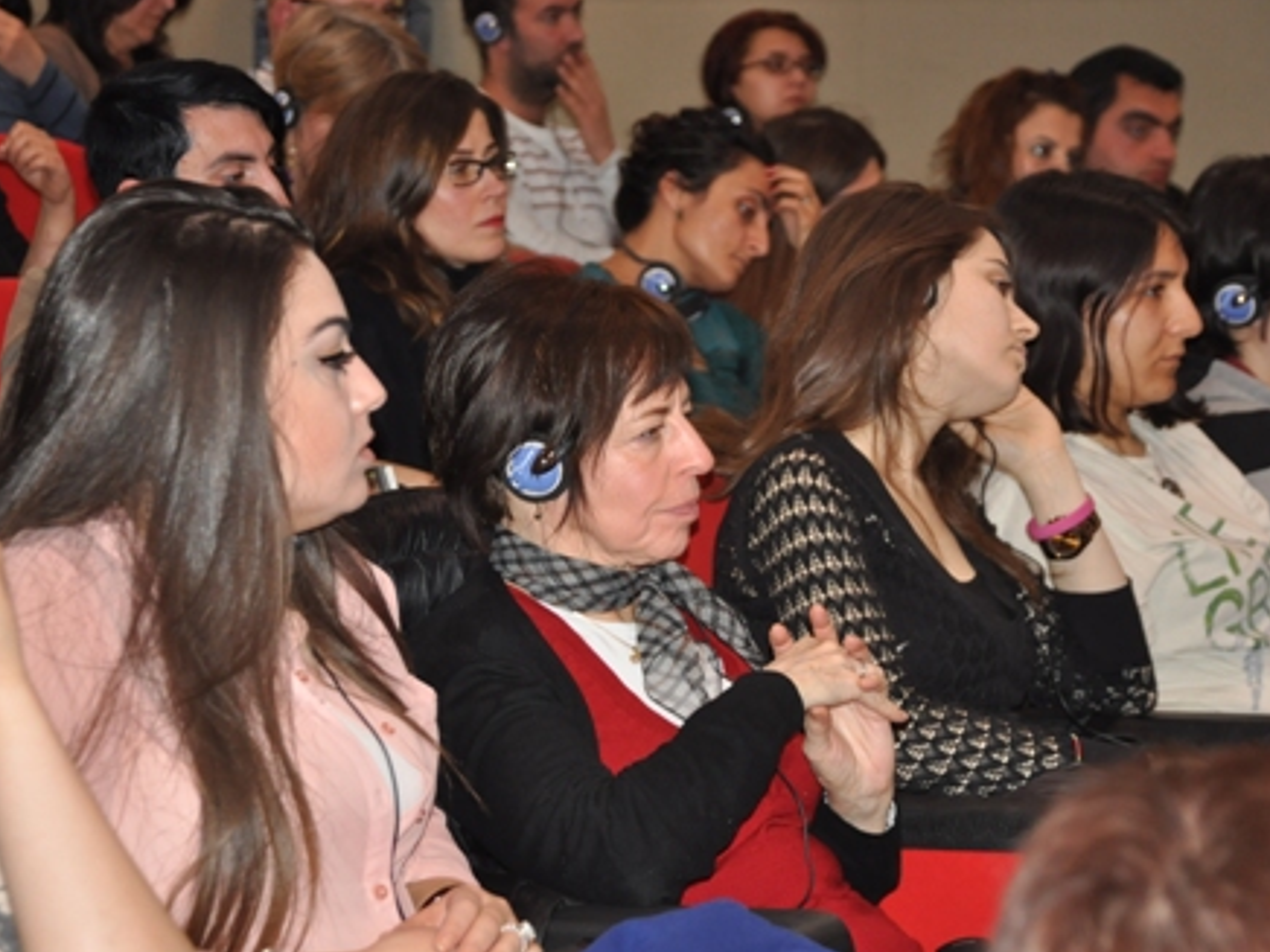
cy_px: 477
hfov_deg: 18.0
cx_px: 635
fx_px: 3999
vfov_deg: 13.6
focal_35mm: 109
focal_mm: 66
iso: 800
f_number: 5.3
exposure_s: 1/60
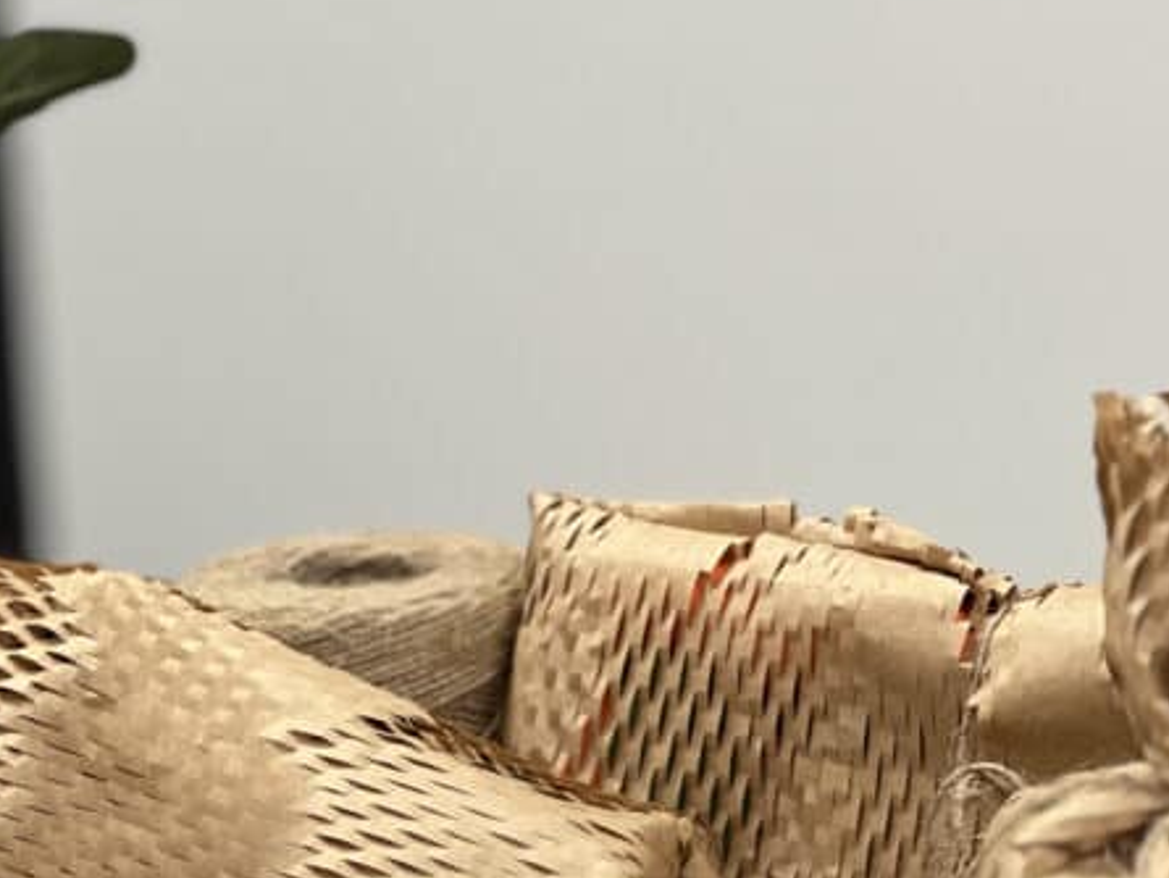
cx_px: 97
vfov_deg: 8.4
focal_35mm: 177
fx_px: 5979
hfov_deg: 11.1
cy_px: 799
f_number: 2.8
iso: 160
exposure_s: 1/33
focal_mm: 9
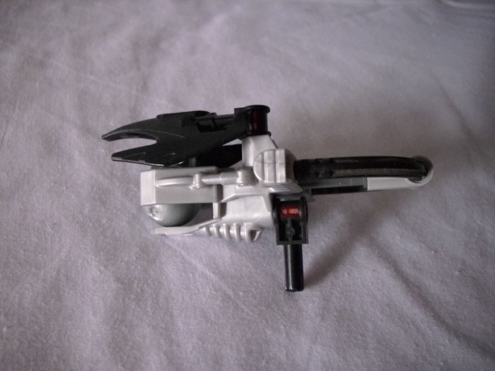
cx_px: 248
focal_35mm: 31
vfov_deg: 45.4
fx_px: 443
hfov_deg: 58.4
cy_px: 186
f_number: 2.8
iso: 400
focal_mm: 6.2
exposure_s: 1/60
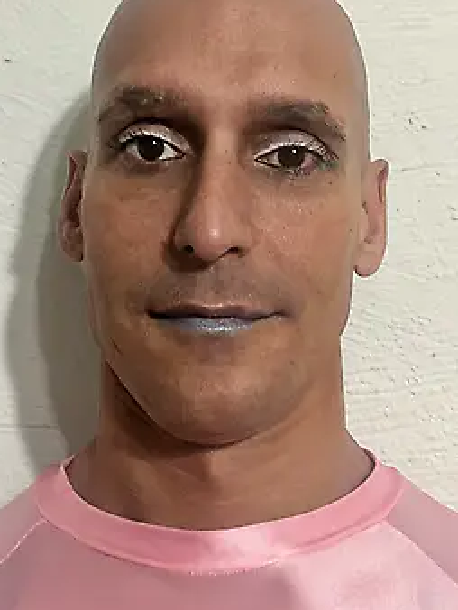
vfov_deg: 35.9
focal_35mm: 53
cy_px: 215
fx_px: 934
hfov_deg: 27.6
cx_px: 213
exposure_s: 1/30
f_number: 2.2
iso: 320
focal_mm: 2.87
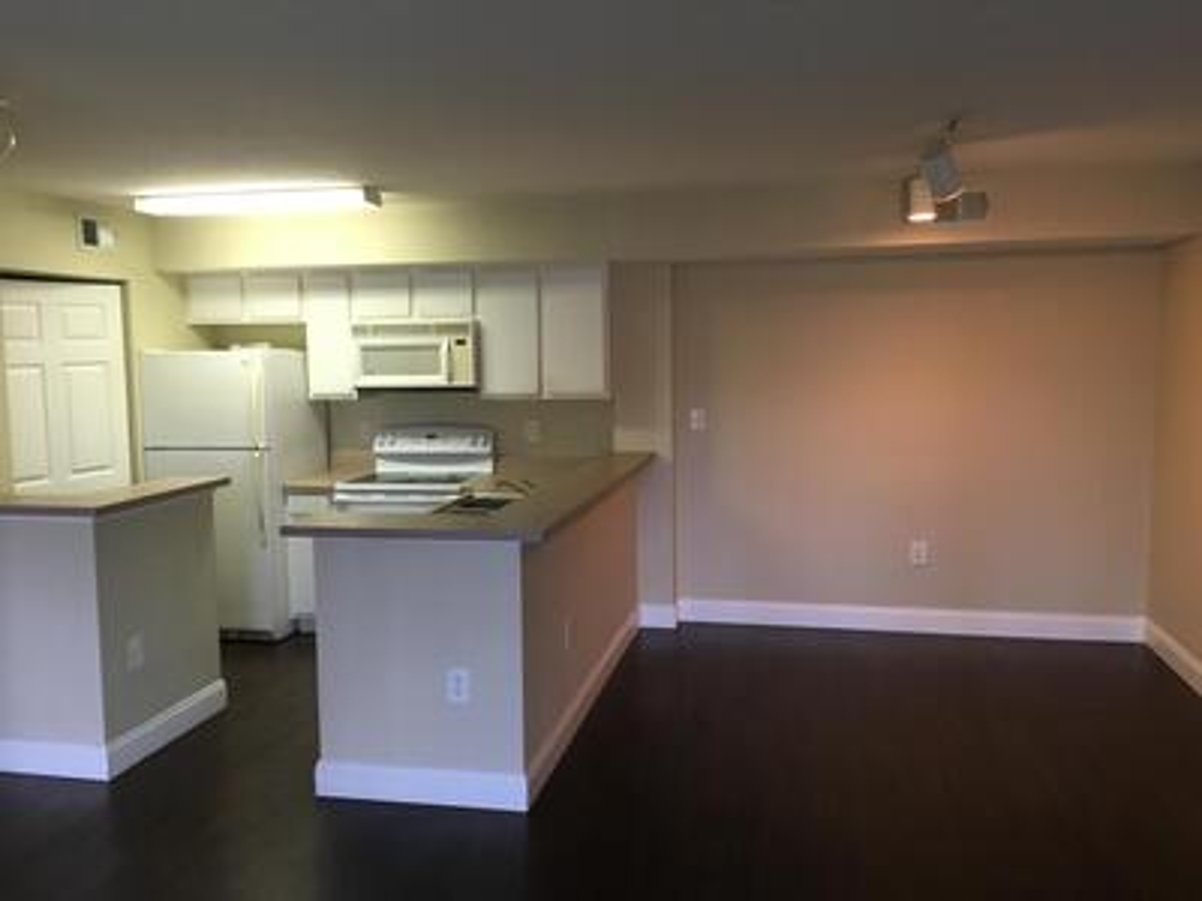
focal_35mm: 29
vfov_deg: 48.2
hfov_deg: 61.7
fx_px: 1007
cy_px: 450
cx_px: 601
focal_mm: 4.15
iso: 100
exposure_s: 1/30
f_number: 2.2
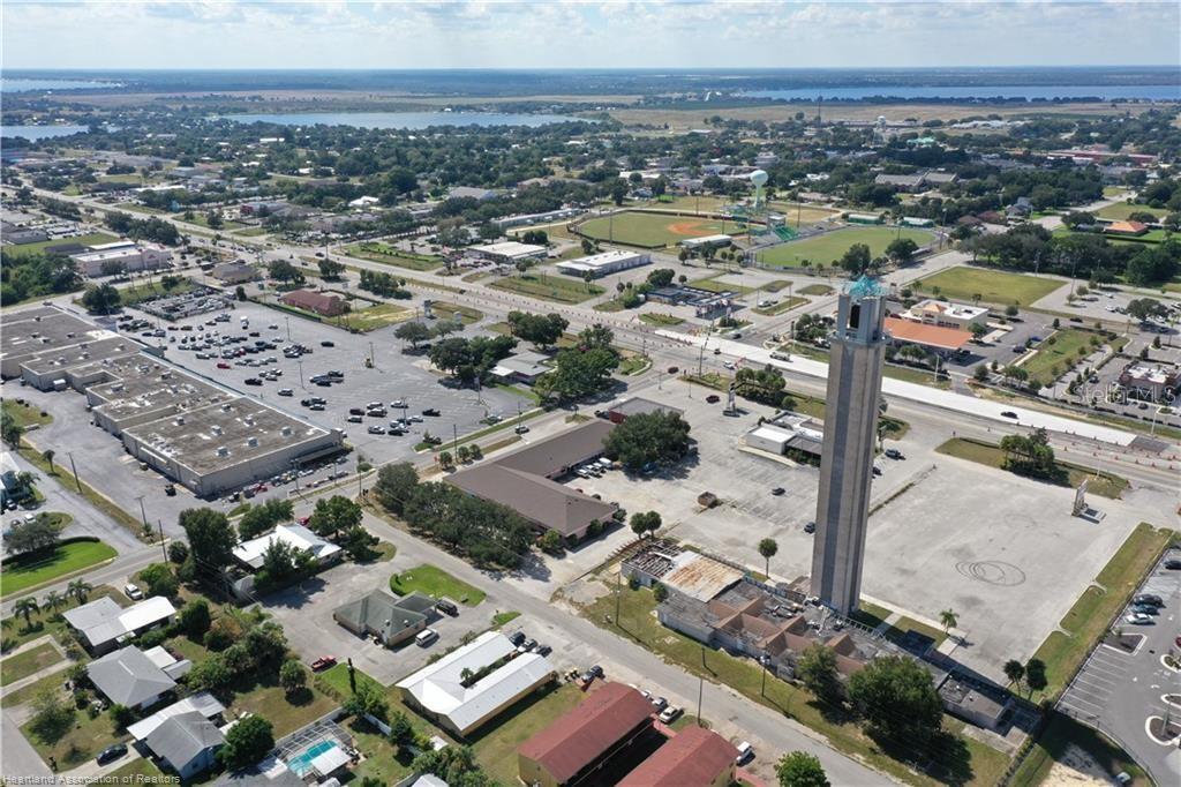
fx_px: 918
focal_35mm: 28
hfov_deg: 65.5
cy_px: 394
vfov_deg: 46.4
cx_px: 590
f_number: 6.3
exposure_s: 1/500
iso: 100
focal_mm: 10.26
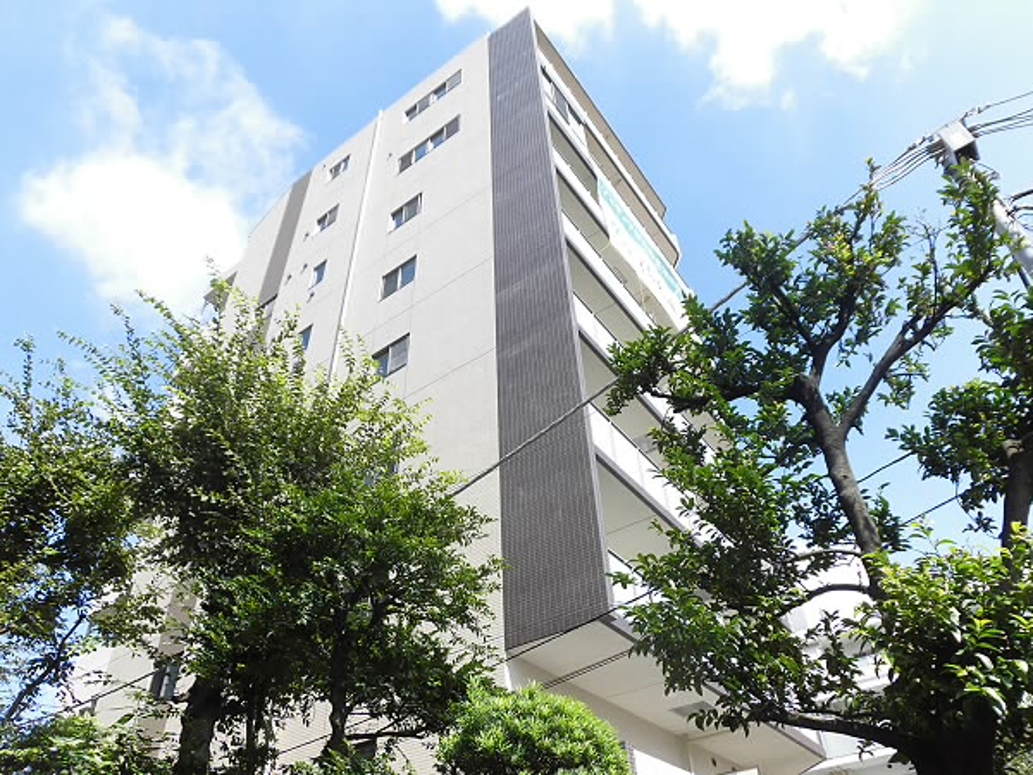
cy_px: 388
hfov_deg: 71.6
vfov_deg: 56.8
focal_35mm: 24
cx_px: 516
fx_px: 716
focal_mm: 4.3
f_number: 3.1
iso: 100
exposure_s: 1/1000
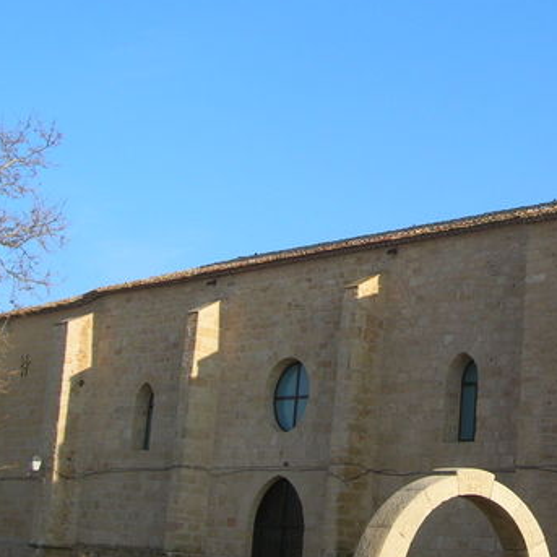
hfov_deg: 23.7
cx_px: 539
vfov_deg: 24.6
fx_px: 1274
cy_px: 205
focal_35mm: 70
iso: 50
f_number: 4.9
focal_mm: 5.7
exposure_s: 1/212
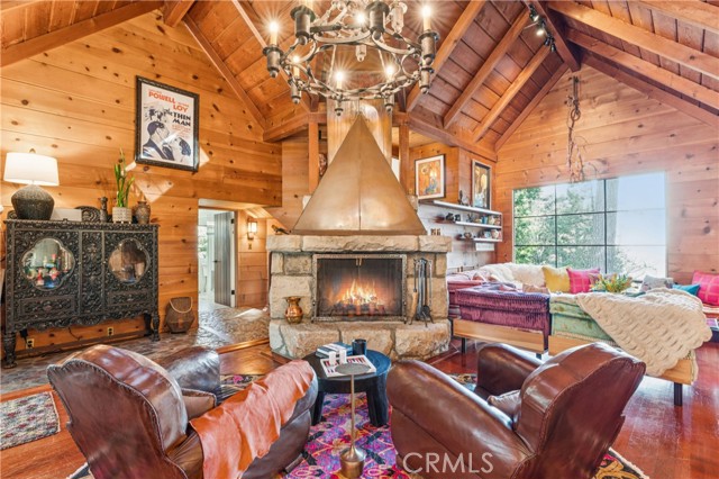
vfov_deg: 70.7
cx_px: 360
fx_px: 337
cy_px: 240
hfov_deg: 93.6
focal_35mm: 17
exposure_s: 4
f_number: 13
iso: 100
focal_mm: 16.9
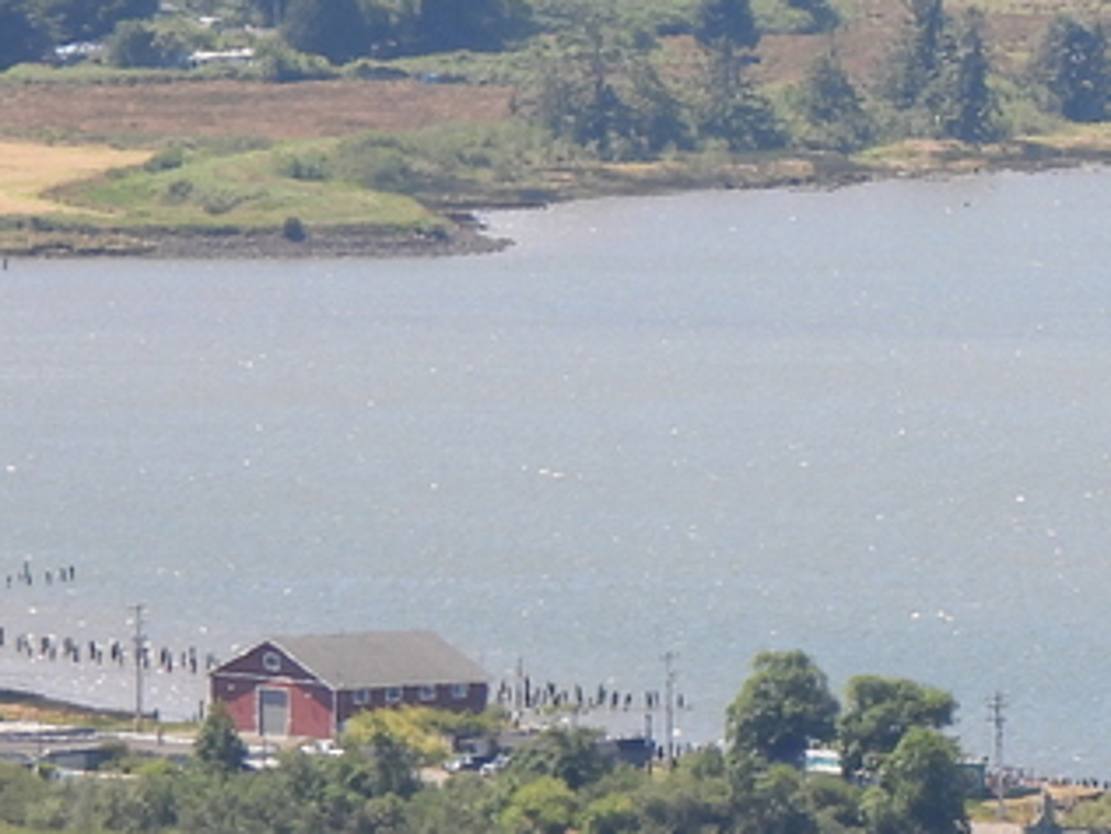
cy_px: -32
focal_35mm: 747
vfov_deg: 2.0
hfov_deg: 2.6
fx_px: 23984
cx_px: 2183
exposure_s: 1/400
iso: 100
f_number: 4.5
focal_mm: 33
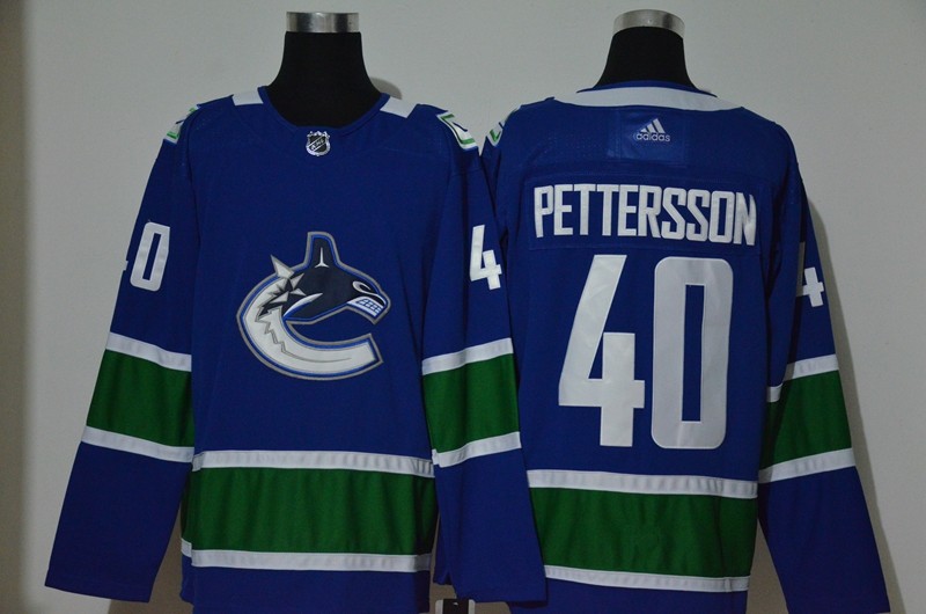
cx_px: 463
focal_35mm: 72
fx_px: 1848
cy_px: 307
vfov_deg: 18.8
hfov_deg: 28.1
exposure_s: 1/25
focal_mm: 48
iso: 4000
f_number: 4.5
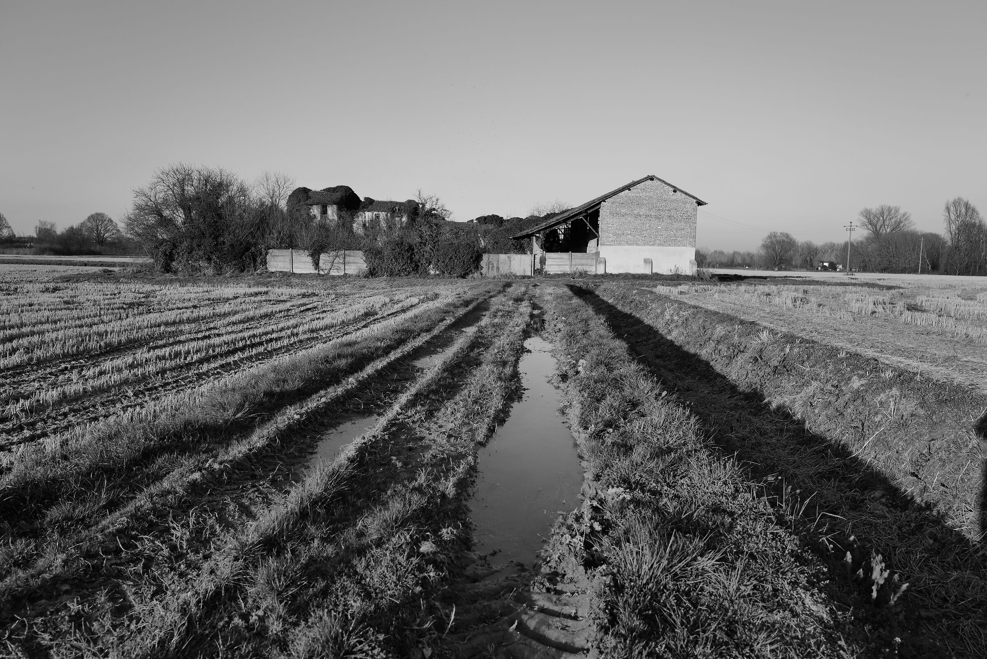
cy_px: 330
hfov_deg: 65.5
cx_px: 494
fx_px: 768
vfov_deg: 46.4
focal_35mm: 28
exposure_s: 1/500
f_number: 4
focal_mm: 28
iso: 100
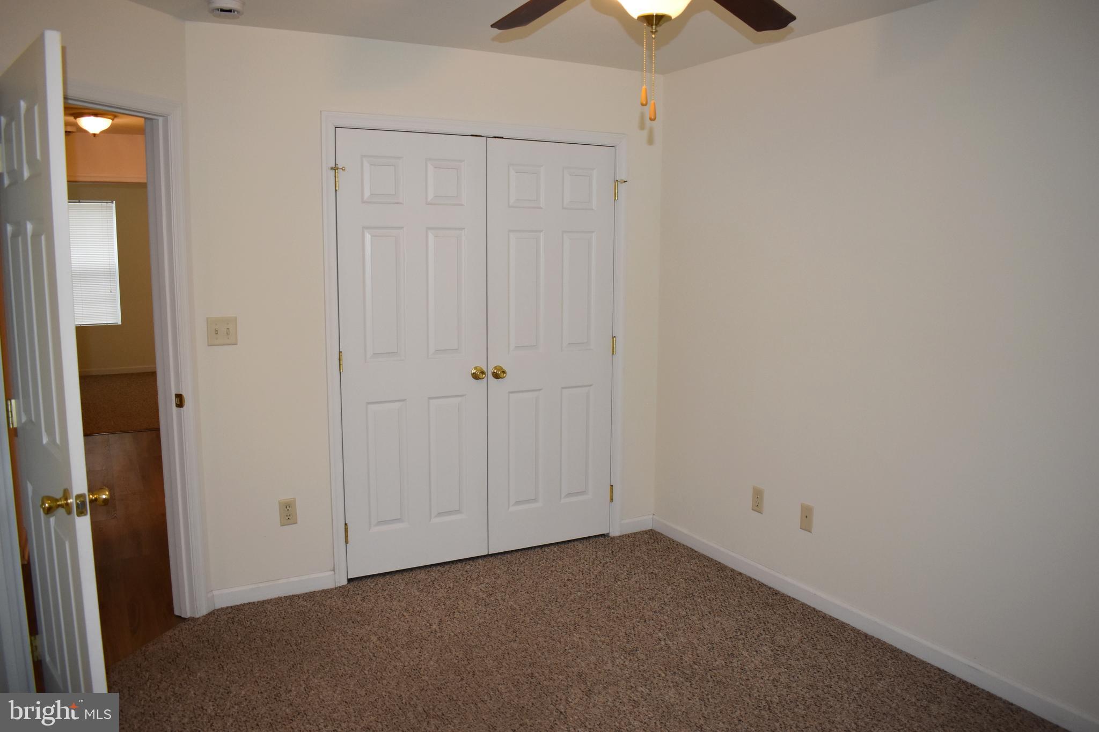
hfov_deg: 67.4
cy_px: 366
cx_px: 550
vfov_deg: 47.9
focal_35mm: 27
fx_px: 824
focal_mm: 18
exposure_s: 1/60
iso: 800
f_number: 4
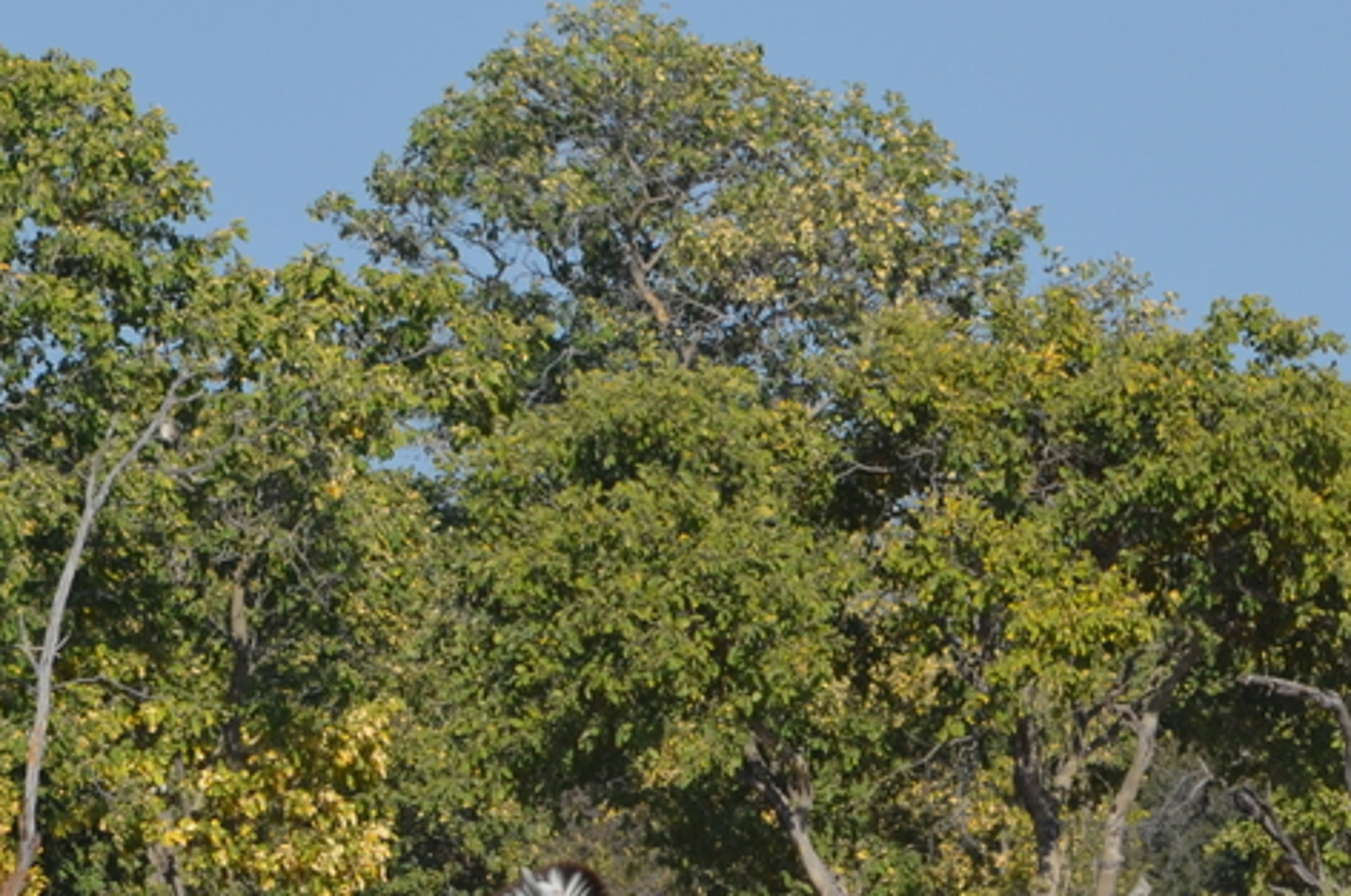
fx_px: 30496
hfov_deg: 2.5
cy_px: 719
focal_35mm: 814
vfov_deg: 1.7
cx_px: 1317
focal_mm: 200
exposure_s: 1/800
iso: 200
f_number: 7.1
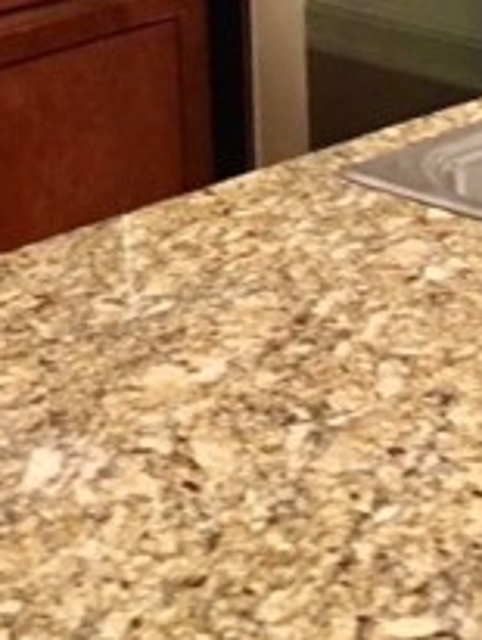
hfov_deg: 13.5
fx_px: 2001
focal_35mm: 108
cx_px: -31
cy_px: -320
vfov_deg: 16.6
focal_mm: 4.15
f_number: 2.2
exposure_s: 1/24
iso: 200
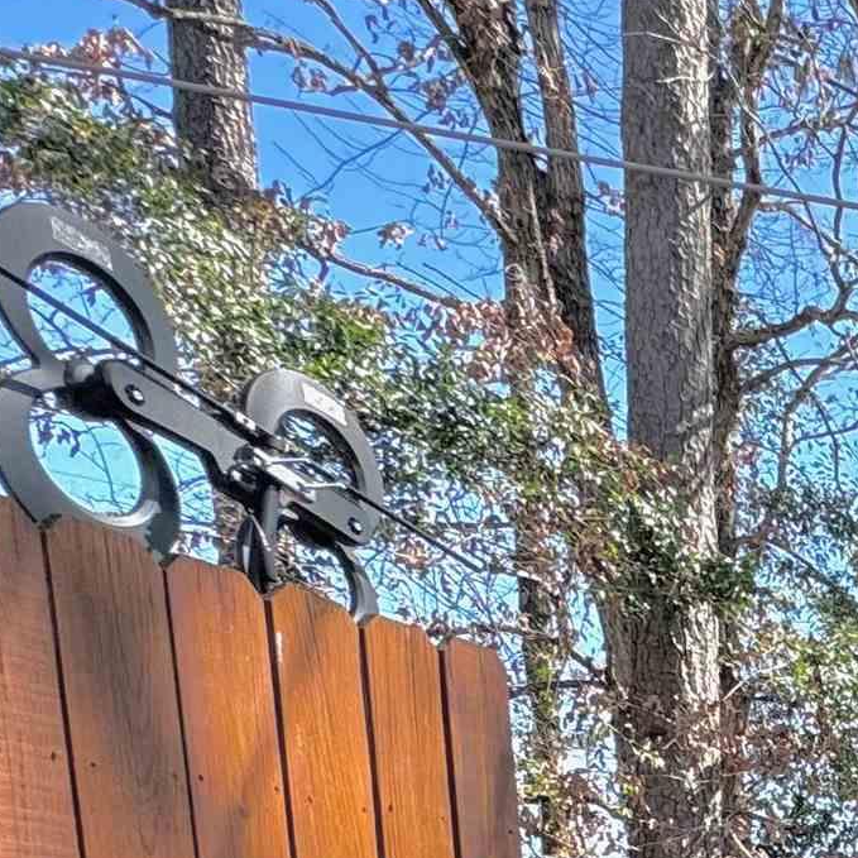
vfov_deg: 24.9
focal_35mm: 56
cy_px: 1219
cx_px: 1669
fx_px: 1570
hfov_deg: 19.4
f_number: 2.2
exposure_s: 1/397
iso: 40
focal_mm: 2.22
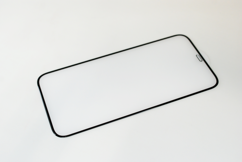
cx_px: 121
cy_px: 81
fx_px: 353
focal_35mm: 52
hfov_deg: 37.8
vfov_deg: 25.8
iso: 1600
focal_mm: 35
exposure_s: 1/160
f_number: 5.6
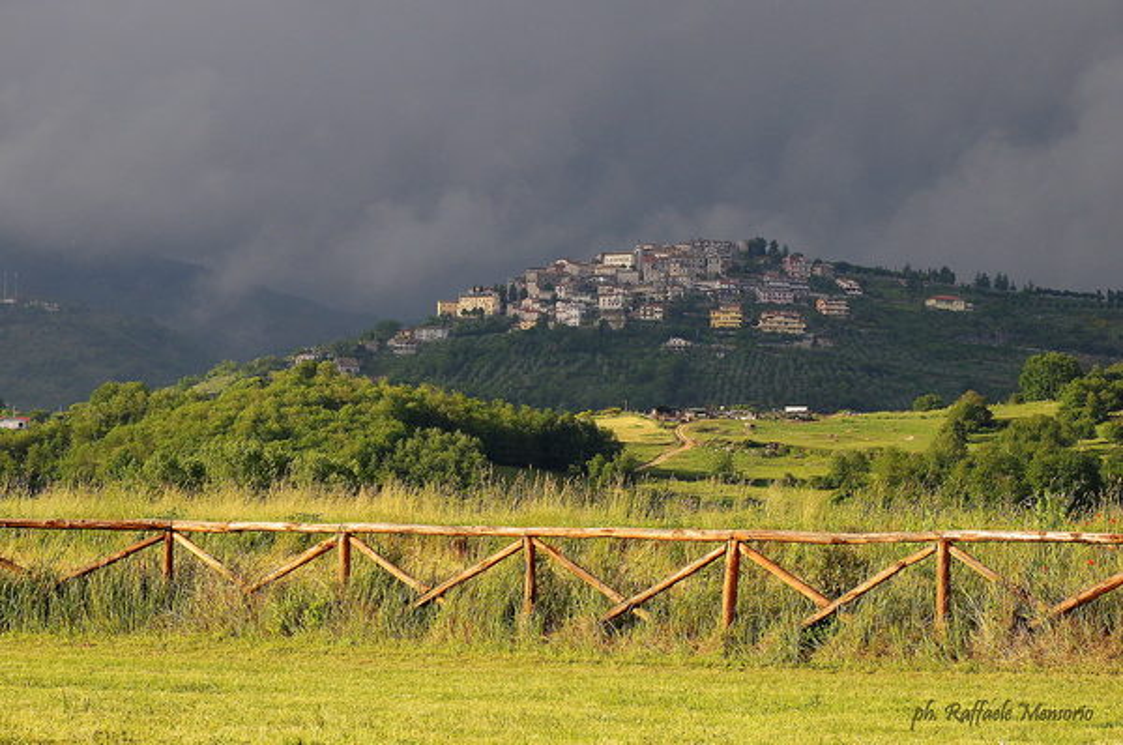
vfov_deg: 8.7
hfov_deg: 13.1
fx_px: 4905
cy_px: 372
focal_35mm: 158
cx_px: 562
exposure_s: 1/350
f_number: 13
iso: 640
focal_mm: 105
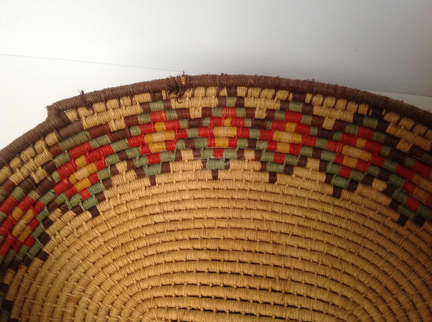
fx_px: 436
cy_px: 161
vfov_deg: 40.6
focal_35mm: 35
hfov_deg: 52.7
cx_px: 216
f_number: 2.4
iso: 100
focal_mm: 4.28
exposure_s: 1/100
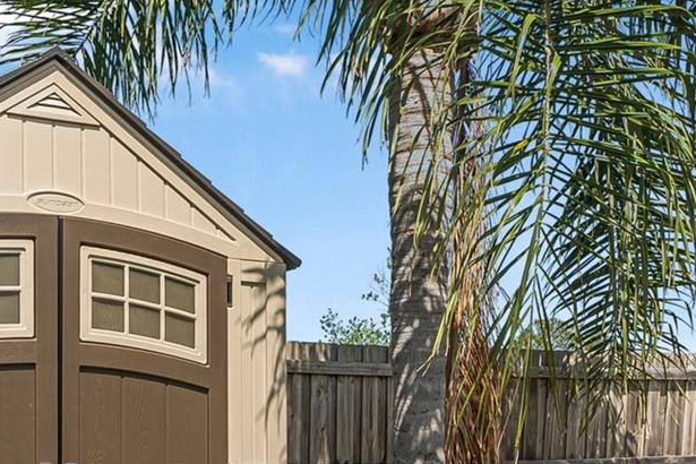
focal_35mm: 52
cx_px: 59
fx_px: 1005
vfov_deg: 25.0
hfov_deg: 35.7
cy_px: 437
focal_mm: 13.5
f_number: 10
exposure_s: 1/160
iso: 100
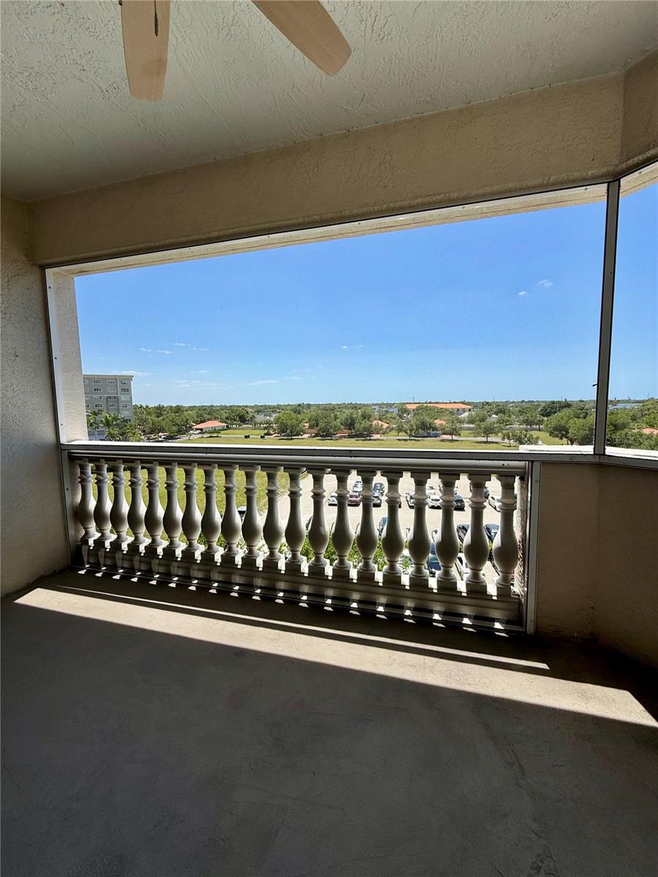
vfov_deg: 102.1
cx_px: 329
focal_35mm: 14
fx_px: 355
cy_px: 438
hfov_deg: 85.7
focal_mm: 2.22
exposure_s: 1/1698
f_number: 2.2
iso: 50
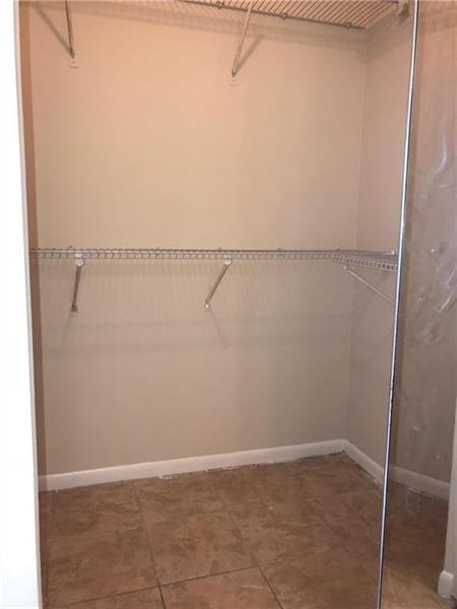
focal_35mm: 28
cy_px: 304
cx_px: 228
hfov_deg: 49.7
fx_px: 493
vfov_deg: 63.4
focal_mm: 3.99
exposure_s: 1/60
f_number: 1.8
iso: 64
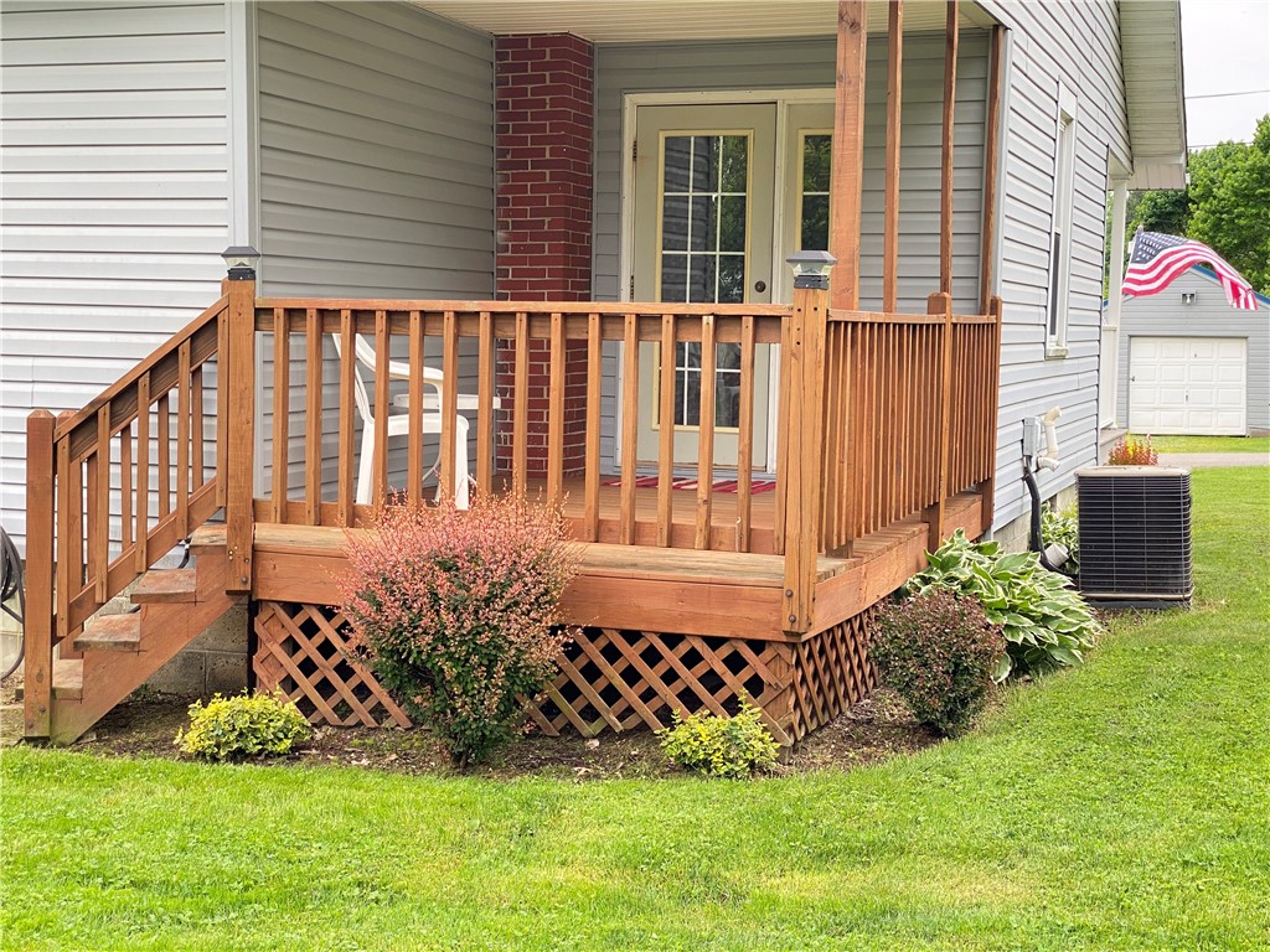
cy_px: 476
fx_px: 1908
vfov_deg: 28.0
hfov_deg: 36.8
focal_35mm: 52
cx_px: 635
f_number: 2
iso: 40
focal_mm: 6
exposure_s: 1/121
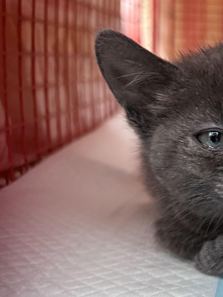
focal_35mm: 56
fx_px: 481
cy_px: 136
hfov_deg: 24.1
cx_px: 257
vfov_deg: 34.3
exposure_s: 1/60
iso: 800
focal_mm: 6.76
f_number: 1.78
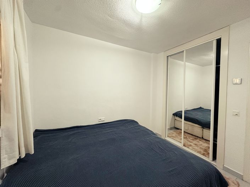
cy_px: 94
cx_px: 125
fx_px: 101
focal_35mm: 14
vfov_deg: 85.6
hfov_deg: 102.1
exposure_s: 1/50
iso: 500
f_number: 2.2
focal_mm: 2.22
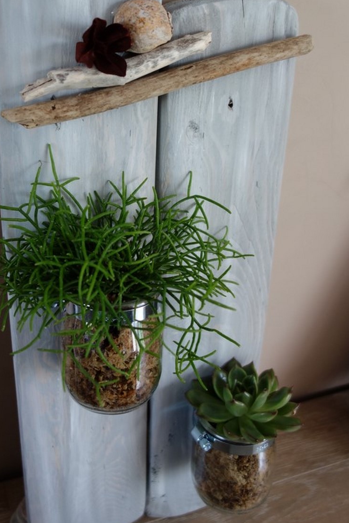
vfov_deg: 50.4
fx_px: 552
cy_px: 216
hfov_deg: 34.8
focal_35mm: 38
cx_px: 125
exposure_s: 1/60
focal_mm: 10.4
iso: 125
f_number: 1.8
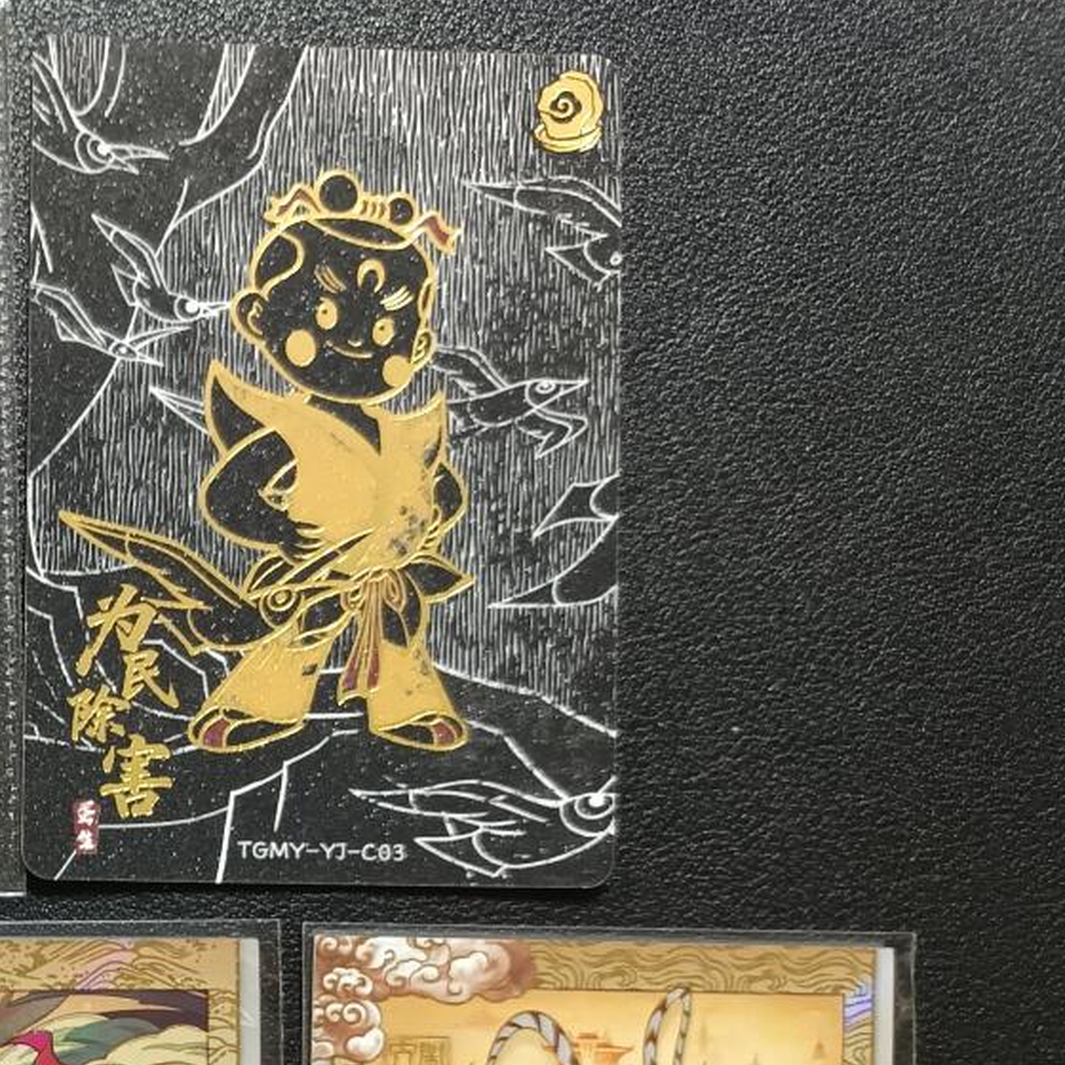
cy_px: 957
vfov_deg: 30.8
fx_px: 1845
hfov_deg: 28.6
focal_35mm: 53
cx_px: -162
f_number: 1.7
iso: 1520
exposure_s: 1/25
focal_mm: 5.31
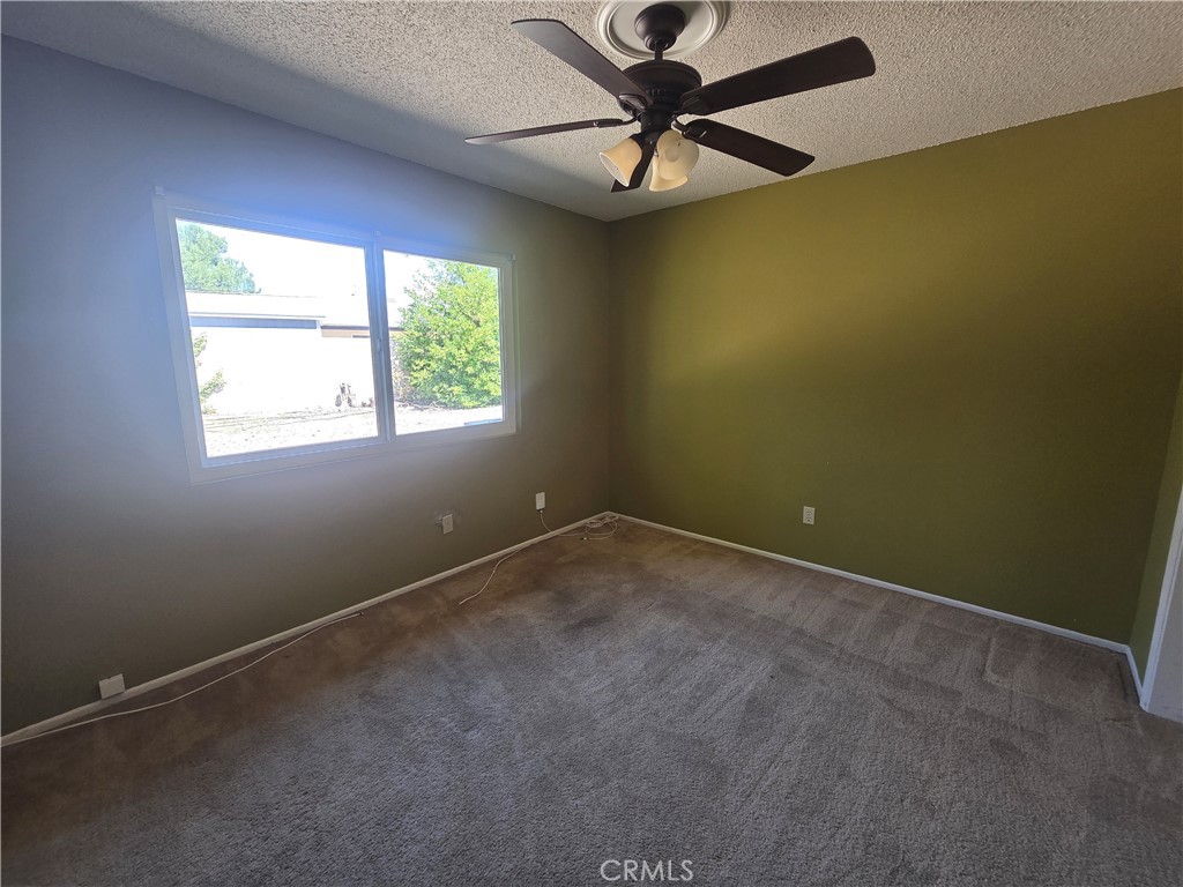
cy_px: 444
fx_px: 444
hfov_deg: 106.2
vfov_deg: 89.9
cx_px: 592
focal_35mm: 13
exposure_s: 1/60
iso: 125
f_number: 2.2
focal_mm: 2.2
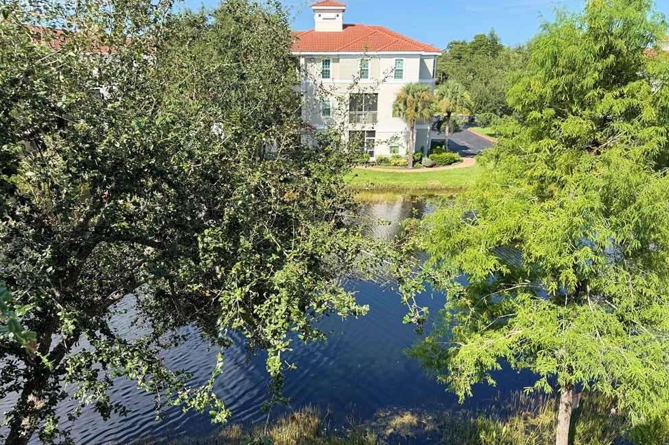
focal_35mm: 26
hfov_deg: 69.4
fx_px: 483
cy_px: 243
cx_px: 329
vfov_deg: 49.5
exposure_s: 1/1524
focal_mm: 6.76
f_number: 1.78
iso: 80
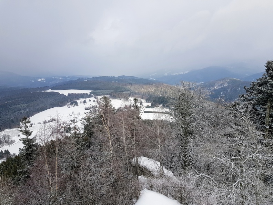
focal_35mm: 26
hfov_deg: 67.3
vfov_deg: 53.1
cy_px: 102
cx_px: 136
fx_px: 205
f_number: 1.7
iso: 40
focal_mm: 4.2
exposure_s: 1/530
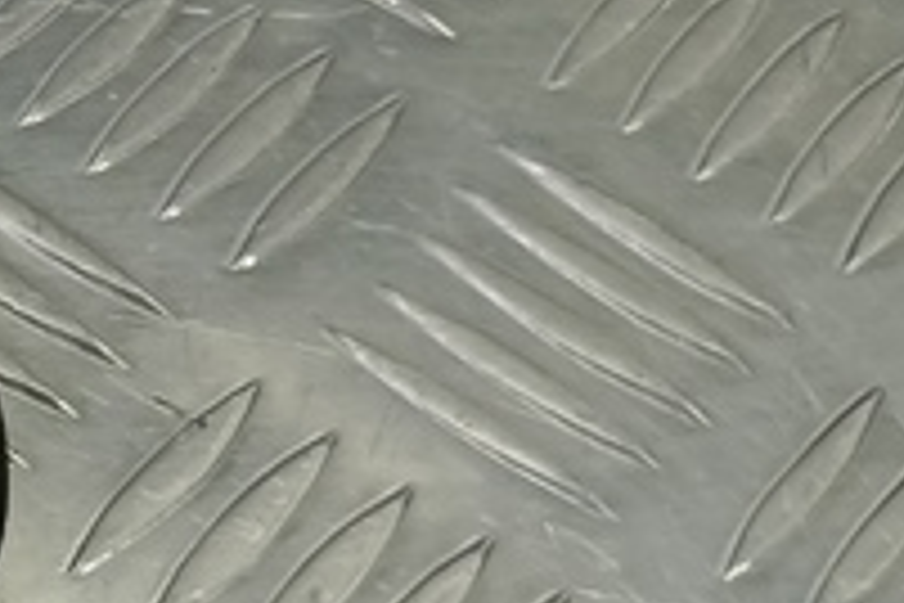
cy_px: 130
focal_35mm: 122
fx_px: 3063
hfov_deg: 12.9
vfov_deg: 11.2
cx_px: -1246
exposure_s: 1/50
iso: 94
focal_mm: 4.11
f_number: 1.6
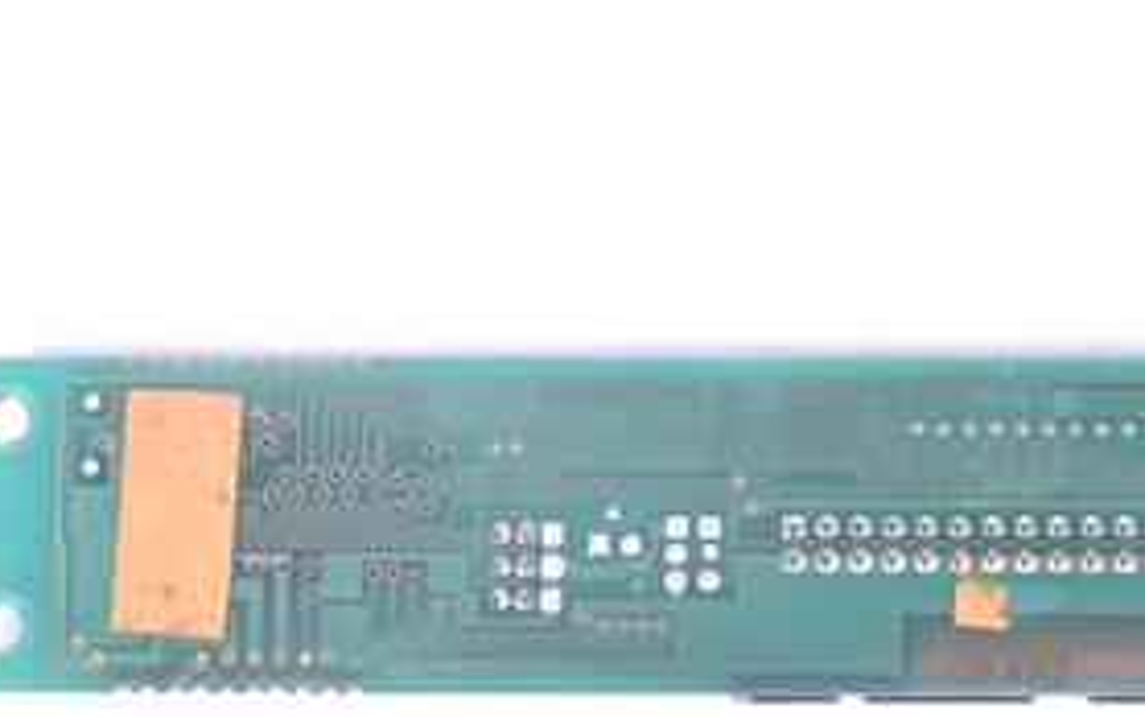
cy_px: 445
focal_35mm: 112
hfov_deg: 18.4
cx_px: 972
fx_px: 3496
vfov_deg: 11.7
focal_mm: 34
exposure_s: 1/200
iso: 200
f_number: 11
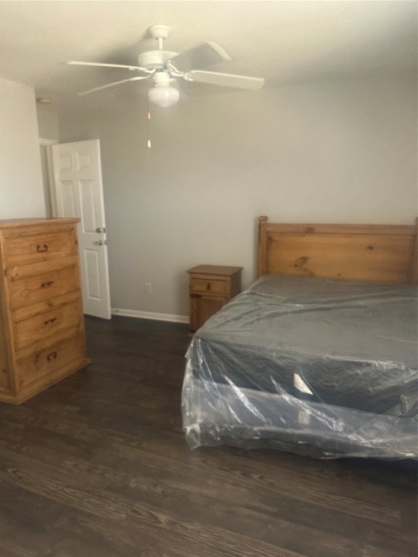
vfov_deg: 71.6
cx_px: 209
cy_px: 278
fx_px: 386
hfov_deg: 56.8
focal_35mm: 24
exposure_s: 1/60
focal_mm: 6.86
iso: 320
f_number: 1.78
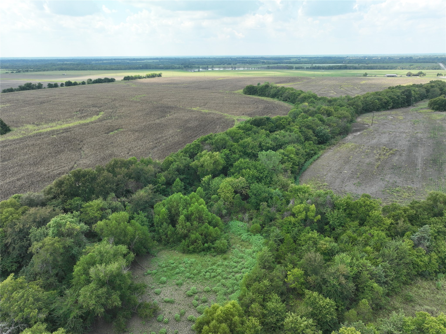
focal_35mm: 24
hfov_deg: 71.6
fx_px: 309
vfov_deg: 56.8
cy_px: 167
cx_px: 223
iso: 270
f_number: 2.8
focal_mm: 12.29
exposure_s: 1/1250
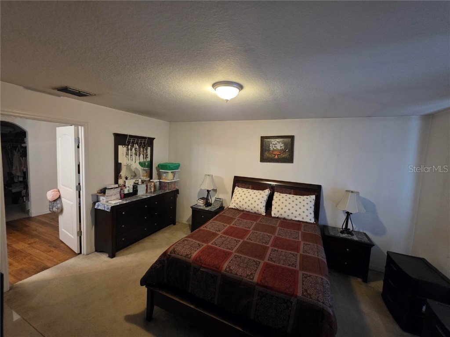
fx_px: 169
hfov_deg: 106.2
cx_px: 225
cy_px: 168
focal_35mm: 13
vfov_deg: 89.9
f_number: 1.9
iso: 800
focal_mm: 2.2
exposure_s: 1/60
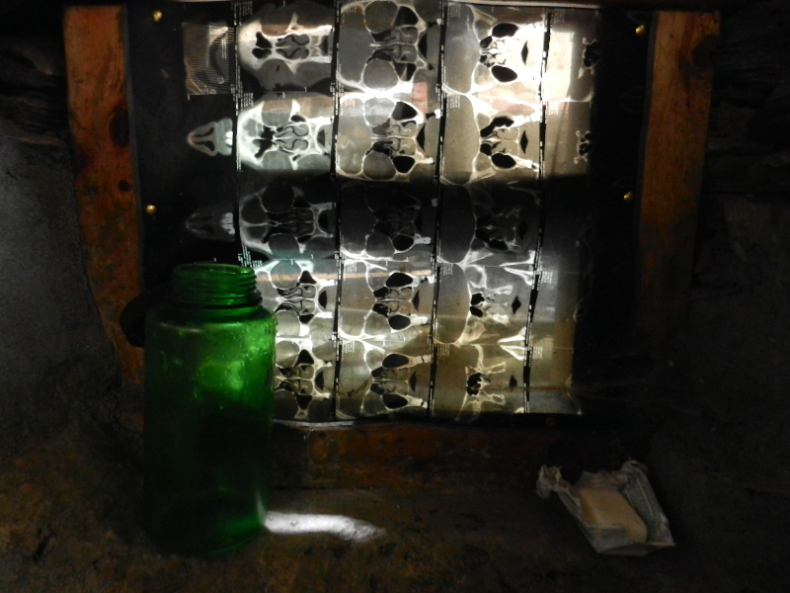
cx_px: 395
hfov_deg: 69.4
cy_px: 296
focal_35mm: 25
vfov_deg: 54.9
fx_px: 571
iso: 400
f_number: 3.5
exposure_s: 1/15
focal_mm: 4.5
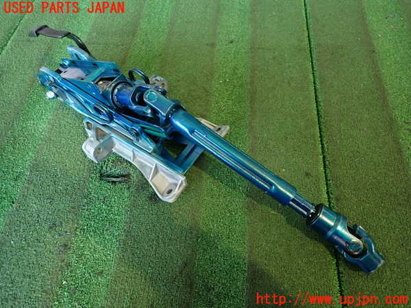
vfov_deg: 54.9
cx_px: 206
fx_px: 297
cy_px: 154
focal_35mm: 25
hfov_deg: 69.4
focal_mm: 4.5
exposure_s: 1/30
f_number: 2
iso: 250
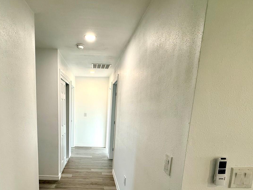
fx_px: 153
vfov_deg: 61.4
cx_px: 94
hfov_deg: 77.5
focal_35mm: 21
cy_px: 132
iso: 125
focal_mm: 2.22
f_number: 2.2
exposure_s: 1/120
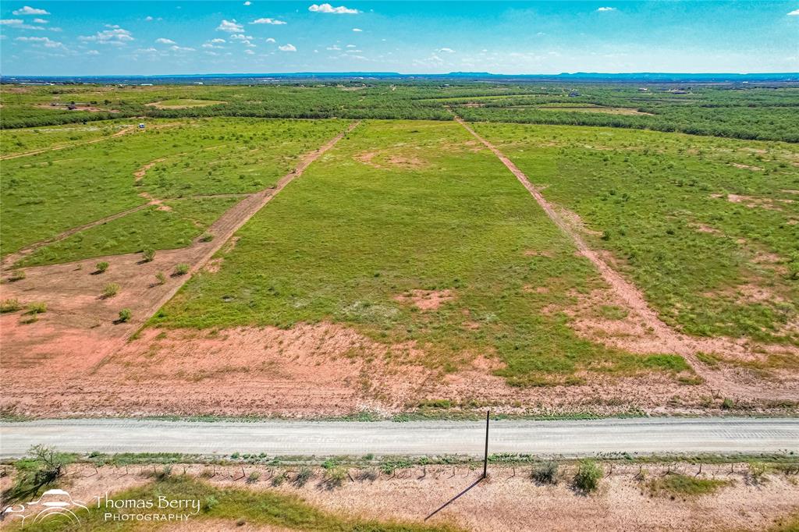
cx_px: 400
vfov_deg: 57.2
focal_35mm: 22
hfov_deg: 78.6
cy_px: 266
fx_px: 488
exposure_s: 1/2000
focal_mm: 8.38
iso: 100
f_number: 2.8
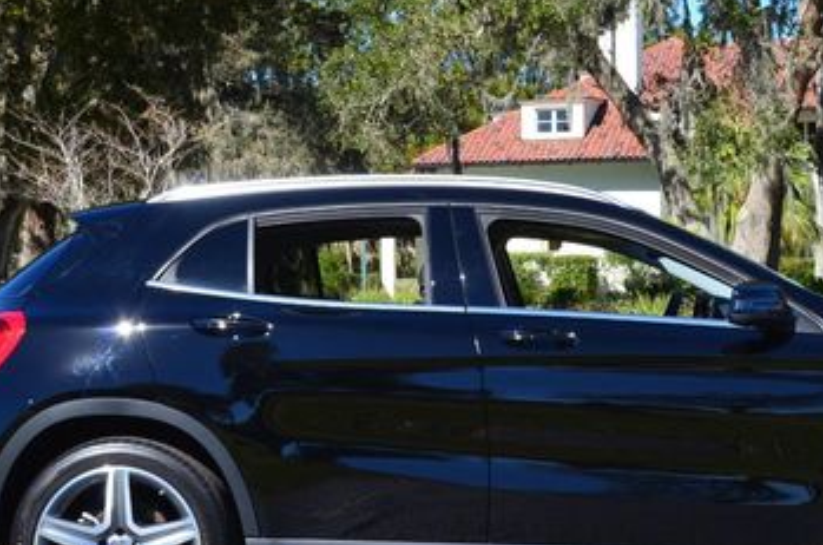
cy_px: 250
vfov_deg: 17.6
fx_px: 1756
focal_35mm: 77
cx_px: 545
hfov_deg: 26.2
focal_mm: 28
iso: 200
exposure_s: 1/125
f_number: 11
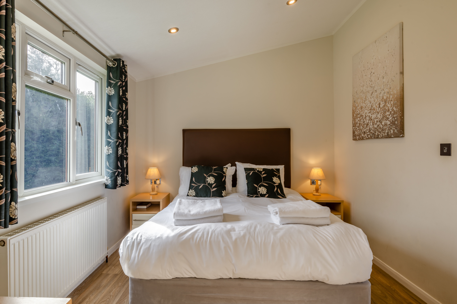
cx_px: 228
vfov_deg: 64.6
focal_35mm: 19
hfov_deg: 86.9
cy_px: 152
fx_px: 241
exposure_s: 1/60
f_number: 11
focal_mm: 19
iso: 100
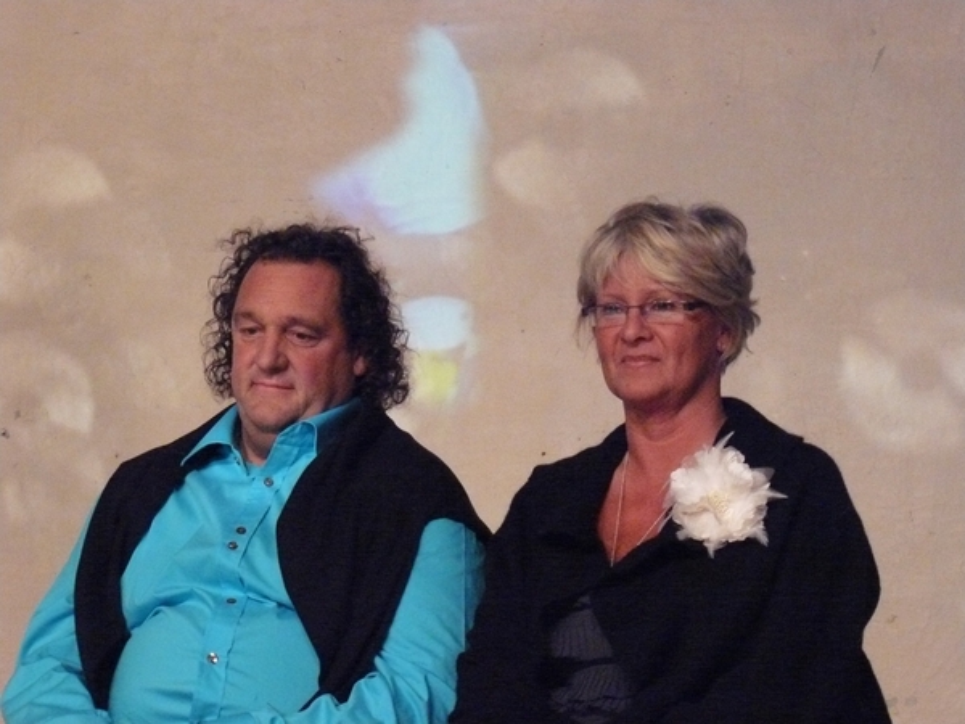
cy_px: 362
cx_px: 482
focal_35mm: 122
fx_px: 3401
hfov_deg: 16.1
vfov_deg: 12.1
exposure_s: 1/15
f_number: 3.2
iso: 800
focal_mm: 20.3
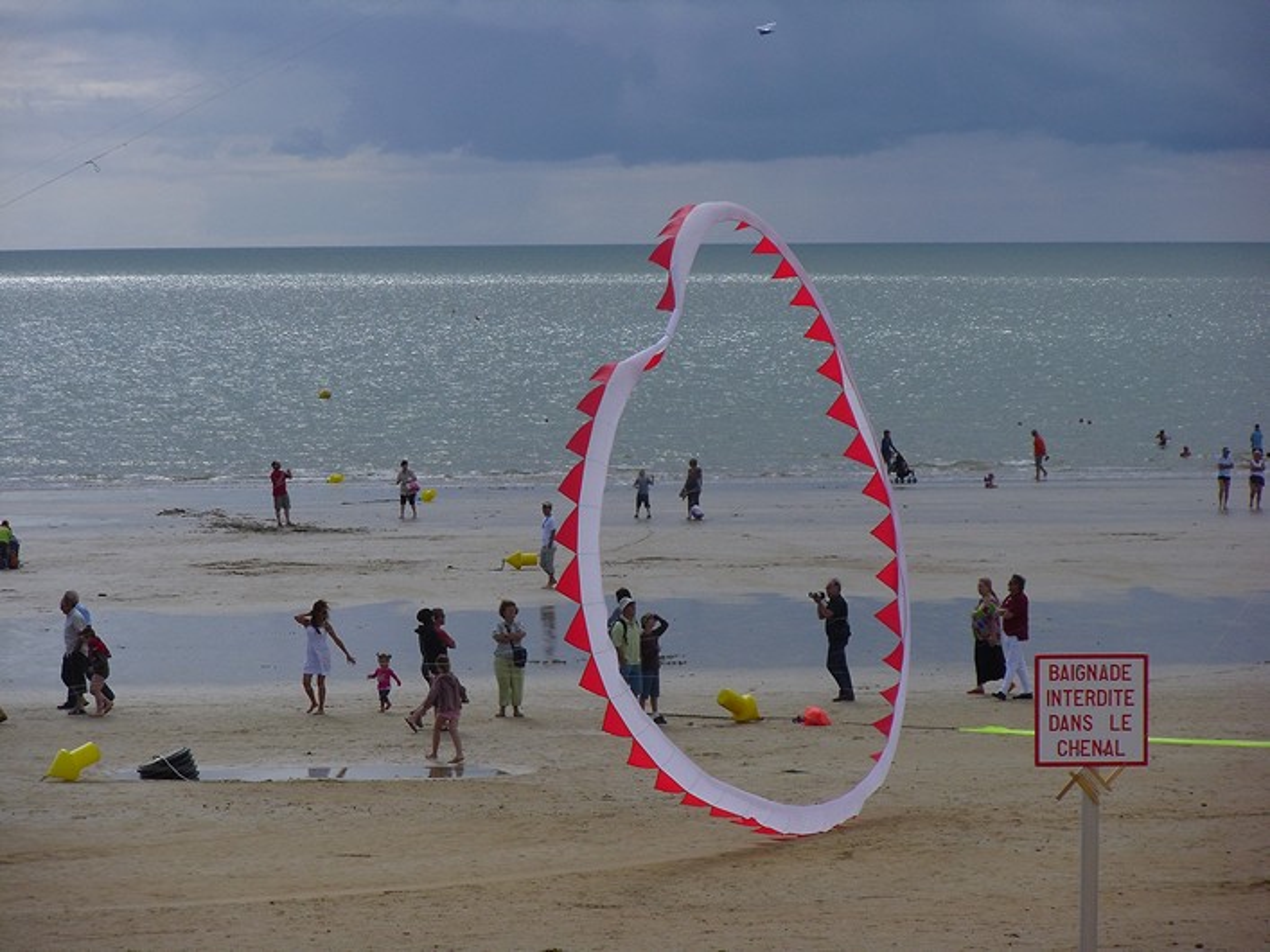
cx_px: 635
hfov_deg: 13.4
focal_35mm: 147
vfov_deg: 10.1
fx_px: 5392
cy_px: 476
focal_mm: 26.6
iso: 80
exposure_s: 1/824
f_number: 5.1
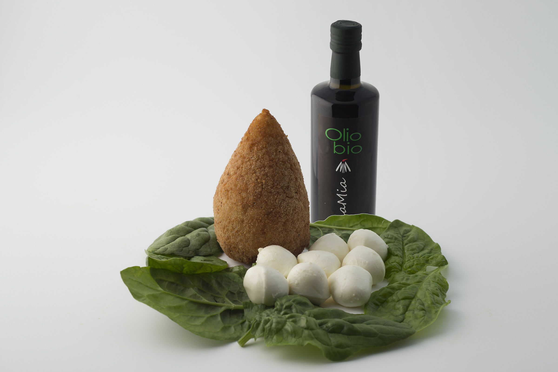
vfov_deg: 27.0
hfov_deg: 39.6
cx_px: 279
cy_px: 186
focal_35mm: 50
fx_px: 775
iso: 100
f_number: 10
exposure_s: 1/160
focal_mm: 50
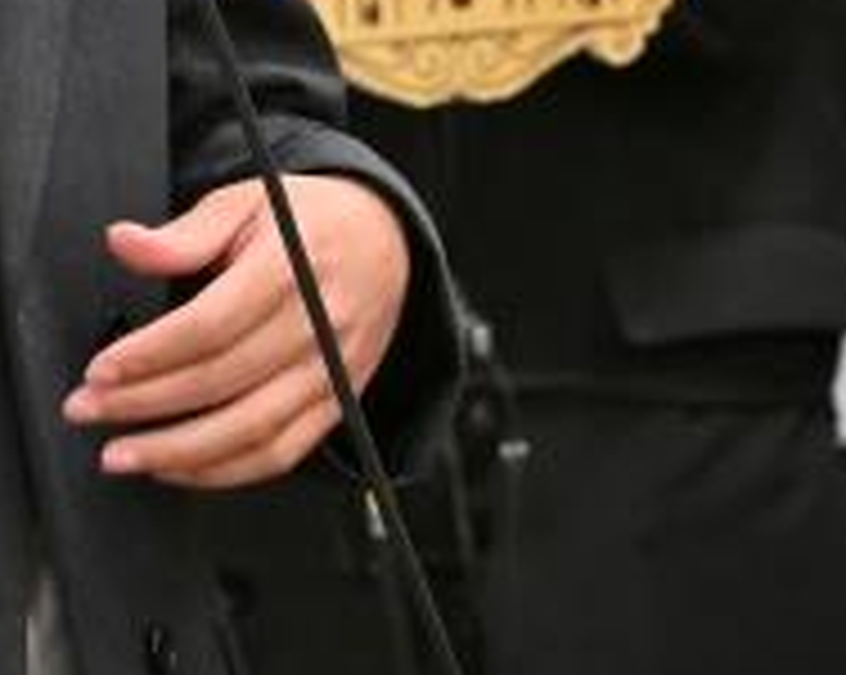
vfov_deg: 2.5
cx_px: -18
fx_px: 15358
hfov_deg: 3.2
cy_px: -259
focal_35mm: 614
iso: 400
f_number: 4
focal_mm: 120
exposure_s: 1/160
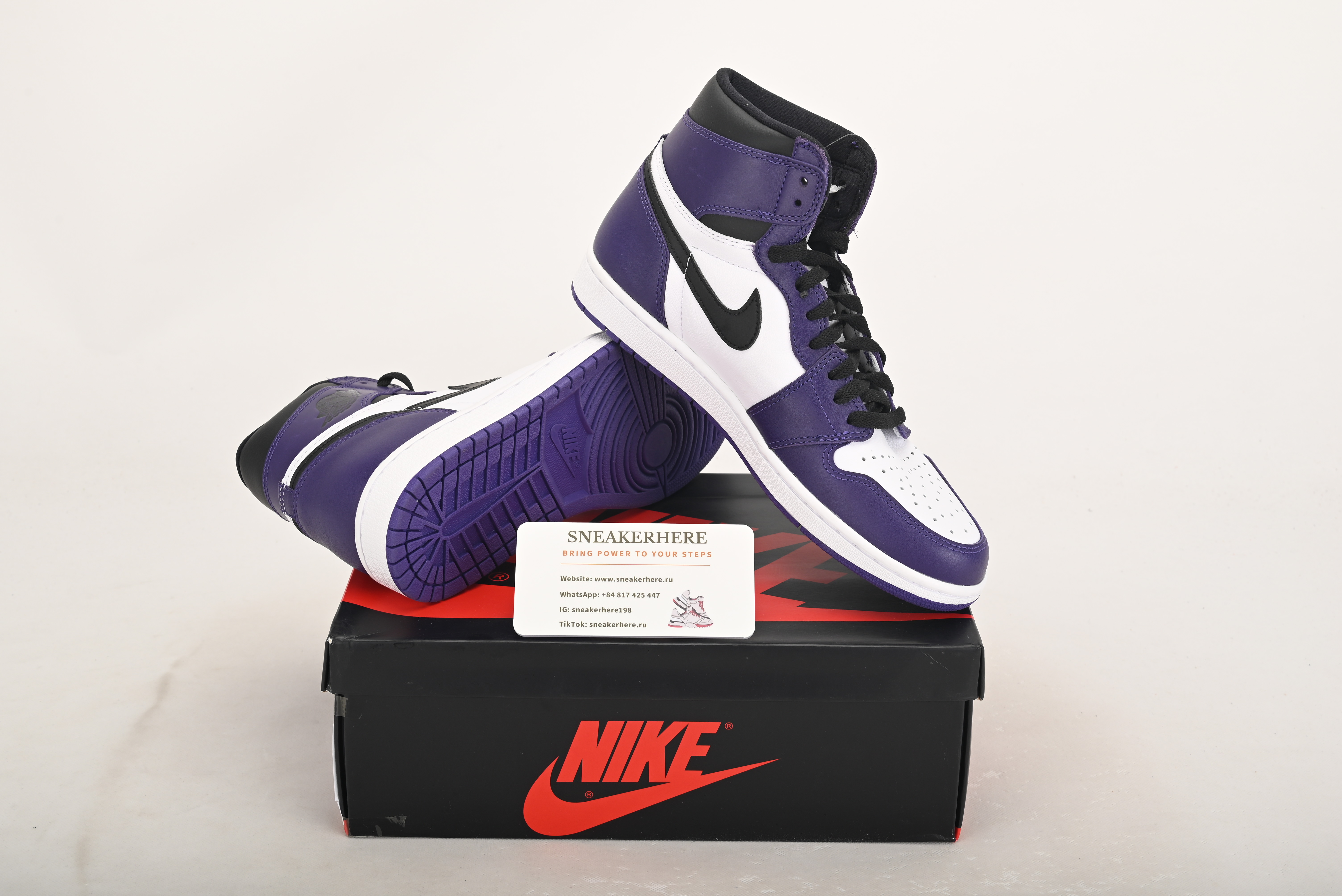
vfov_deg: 28.1
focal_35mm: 48
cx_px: 671
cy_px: 448
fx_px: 1790
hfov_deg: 41.1
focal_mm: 48
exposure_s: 1/200
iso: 100
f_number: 11
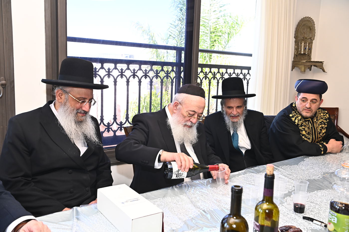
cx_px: 174
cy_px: 116
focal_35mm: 34
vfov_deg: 38.8
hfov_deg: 55.8
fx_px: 329
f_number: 6.3
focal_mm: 34
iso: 800
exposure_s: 1/100
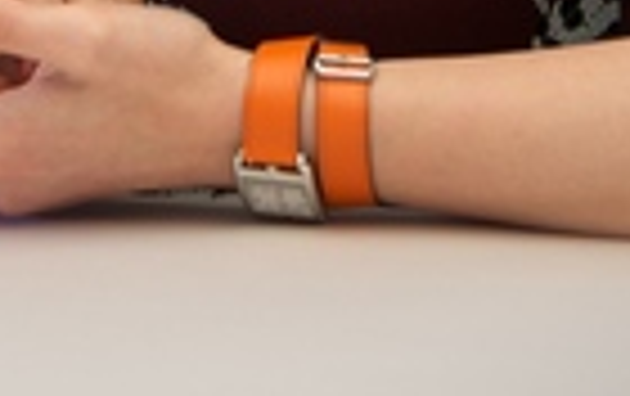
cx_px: 112
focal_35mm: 392
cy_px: -495
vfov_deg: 3.3
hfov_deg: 5.3
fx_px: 6741
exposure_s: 1/60
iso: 500
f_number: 5.6
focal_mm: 135
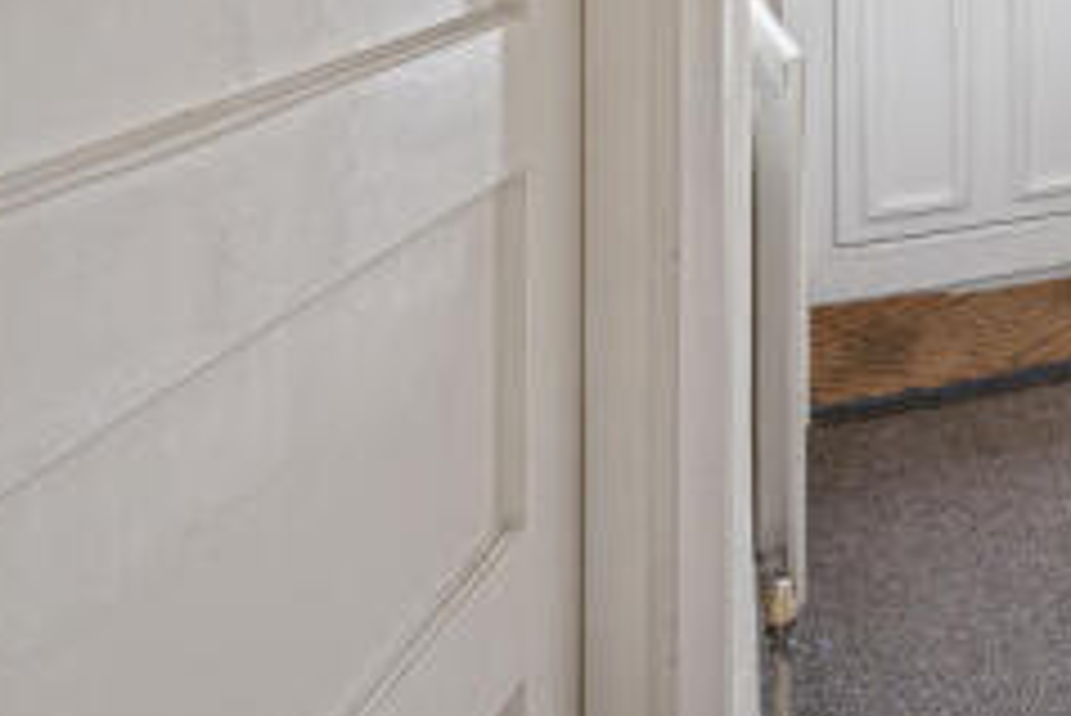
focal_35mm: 44
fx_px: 1310
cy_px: -214
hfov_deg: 36.4
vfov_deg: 26.1
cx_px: 1226
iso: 100
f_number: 8
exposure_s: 1/3
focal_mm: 16
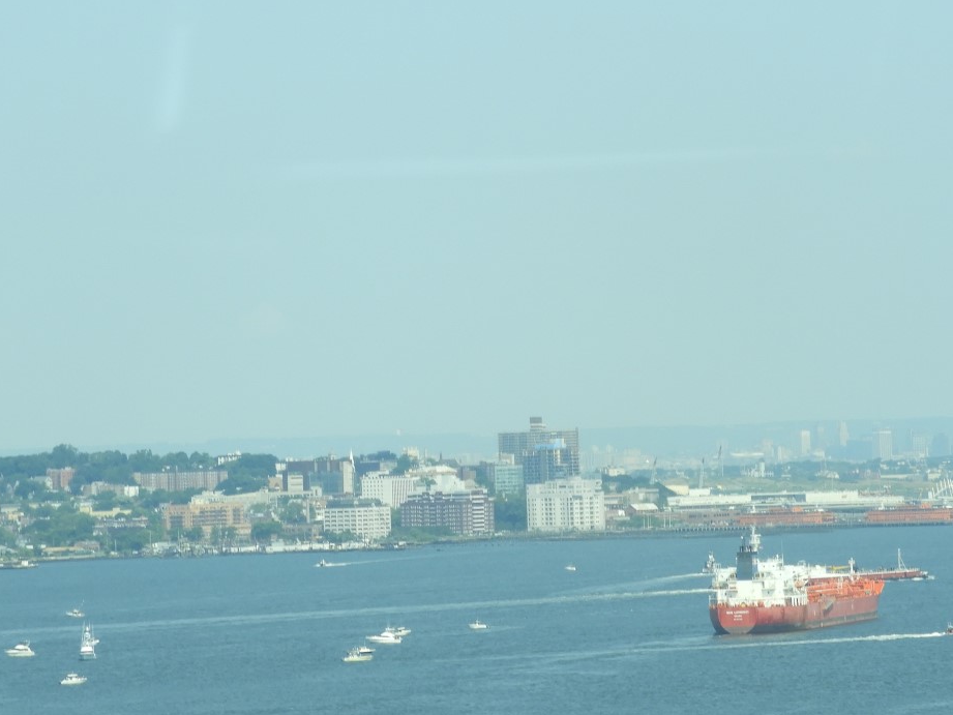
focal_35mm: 211
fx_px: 5810
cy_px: 391
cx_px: 492
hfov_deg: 9.4
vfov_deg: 7.0
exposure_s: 1/400
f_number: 5
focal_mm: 24.2
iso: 100
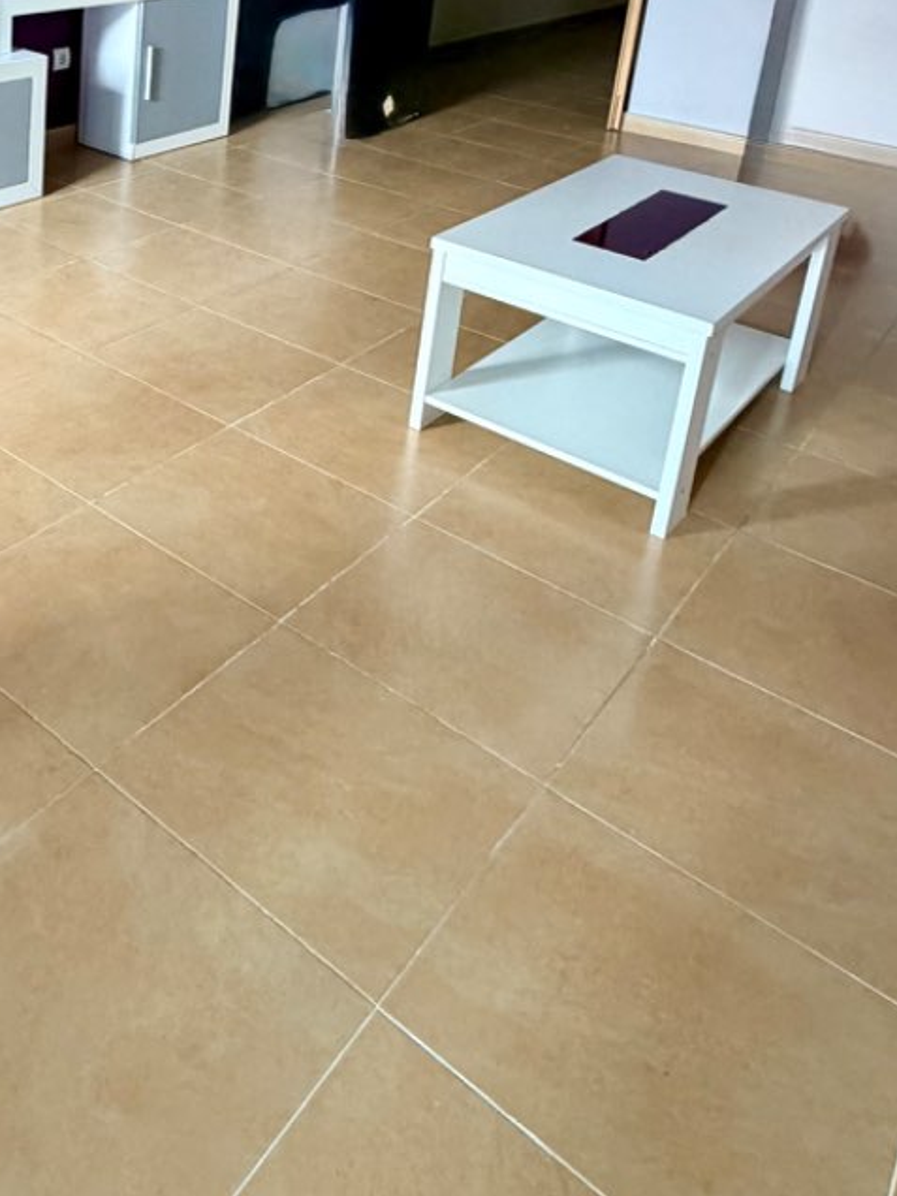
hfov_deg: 39.4
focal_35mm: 33
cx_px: 65
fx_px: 1140
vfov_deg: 49.8
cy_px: 141
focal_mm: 2.22
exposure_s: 1/121
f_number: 2.2
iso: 320
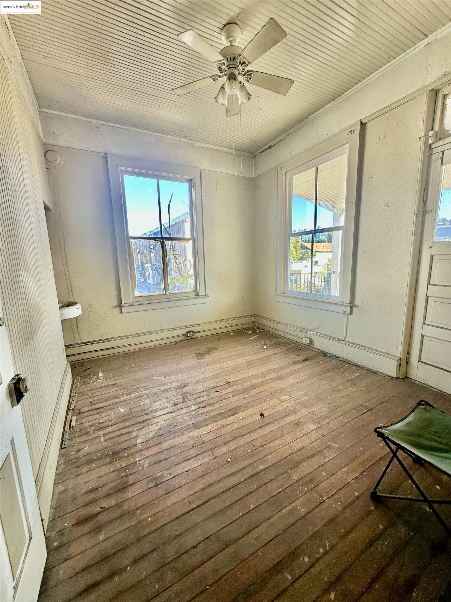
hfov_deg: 85.7
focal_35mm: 14
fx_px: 243
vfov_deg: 102.1
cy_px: 301
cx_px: 226
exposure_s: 1/99
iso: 50
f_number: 2.2
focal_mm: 2.22
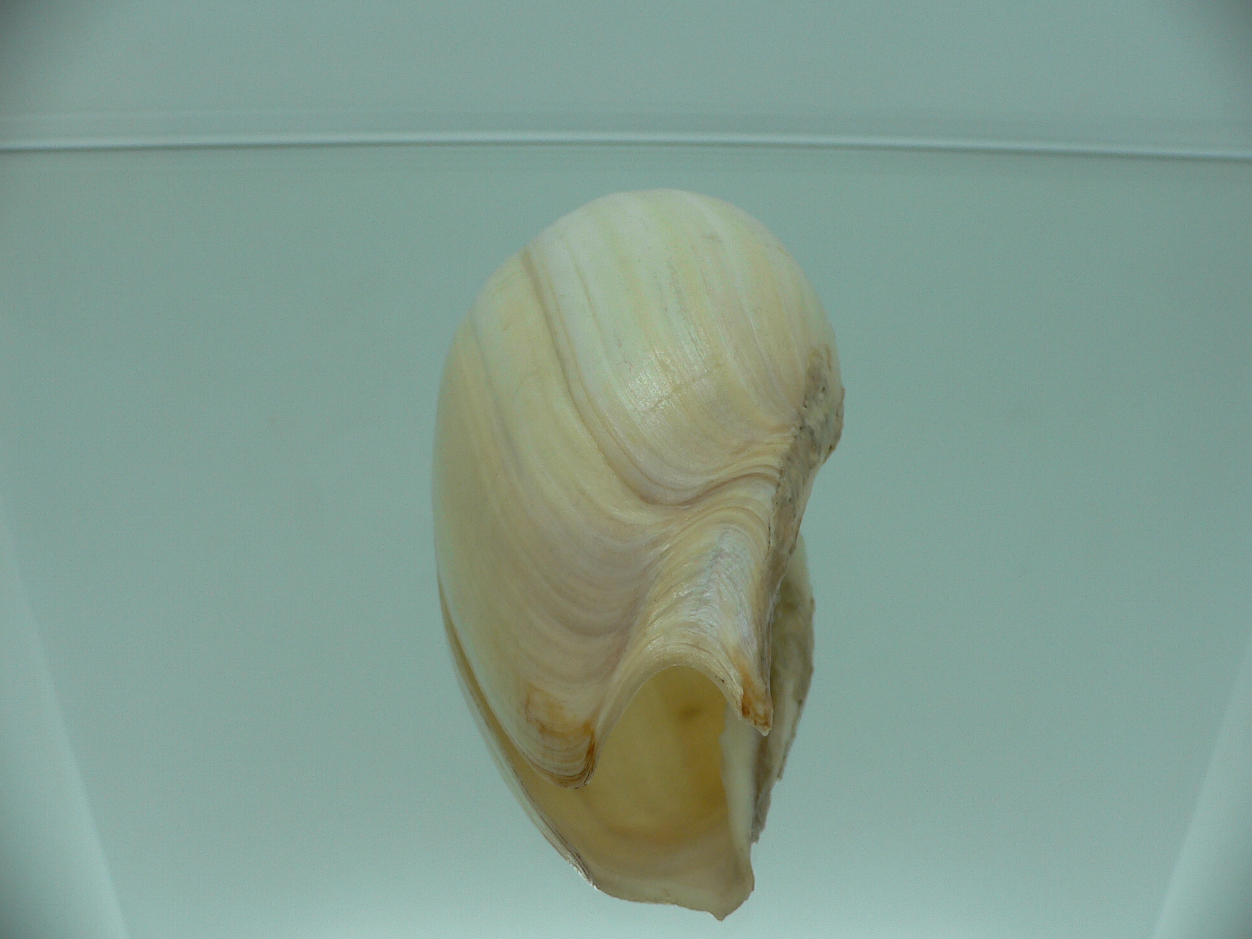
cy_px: 470
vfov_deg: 40.7
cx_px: 626
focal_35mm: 35
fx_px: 1266
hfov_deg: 52.6
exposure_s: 1/80
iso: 80
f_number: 2.8
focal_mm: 4.6
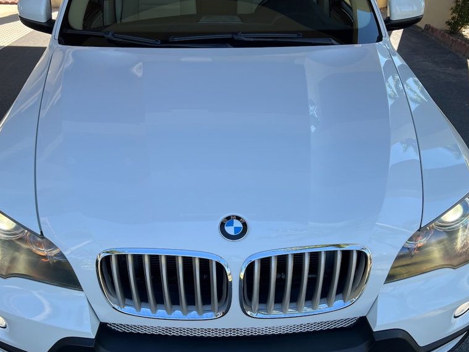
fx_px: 474
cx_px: 227
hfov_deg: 52.6
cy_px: 195
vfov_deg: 40.7
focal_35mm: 35
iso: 50
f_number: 1.5
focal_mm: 5.7
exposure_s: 1/808
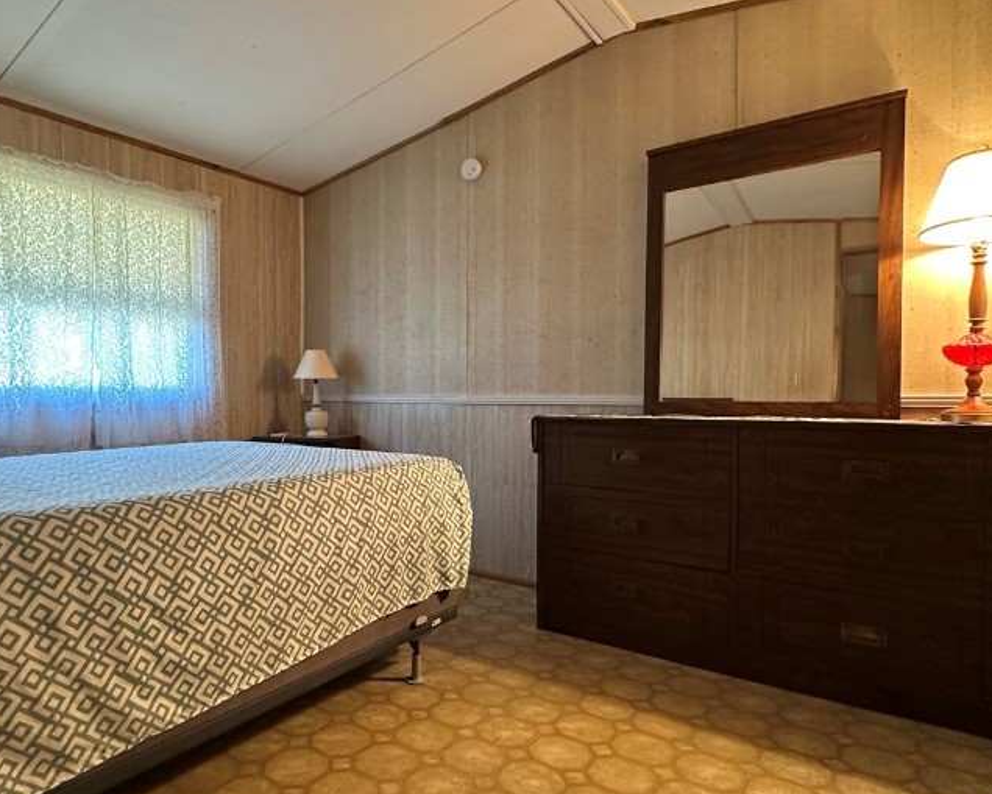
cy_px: 410
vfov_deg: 63.1
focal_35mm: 22
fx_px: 646
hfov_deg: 74.3
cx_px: 402
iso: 400
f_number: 2.2
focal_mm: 2.22
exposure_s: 1/60
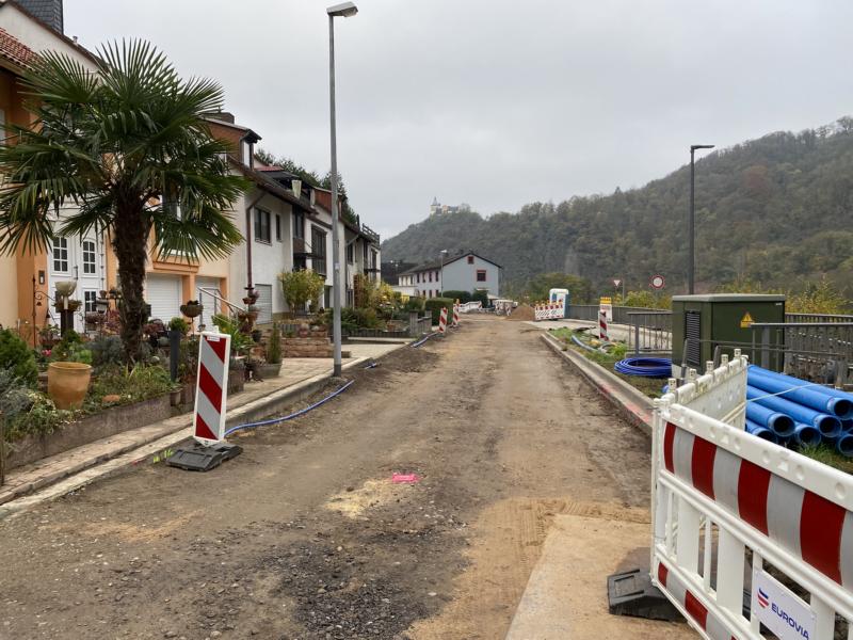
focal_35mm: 26
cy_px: 320
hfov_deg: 67.3
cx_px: 426
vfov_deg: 53.1
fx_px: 641
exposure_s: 1/531
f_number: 1.8
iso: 32
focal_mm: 4.25
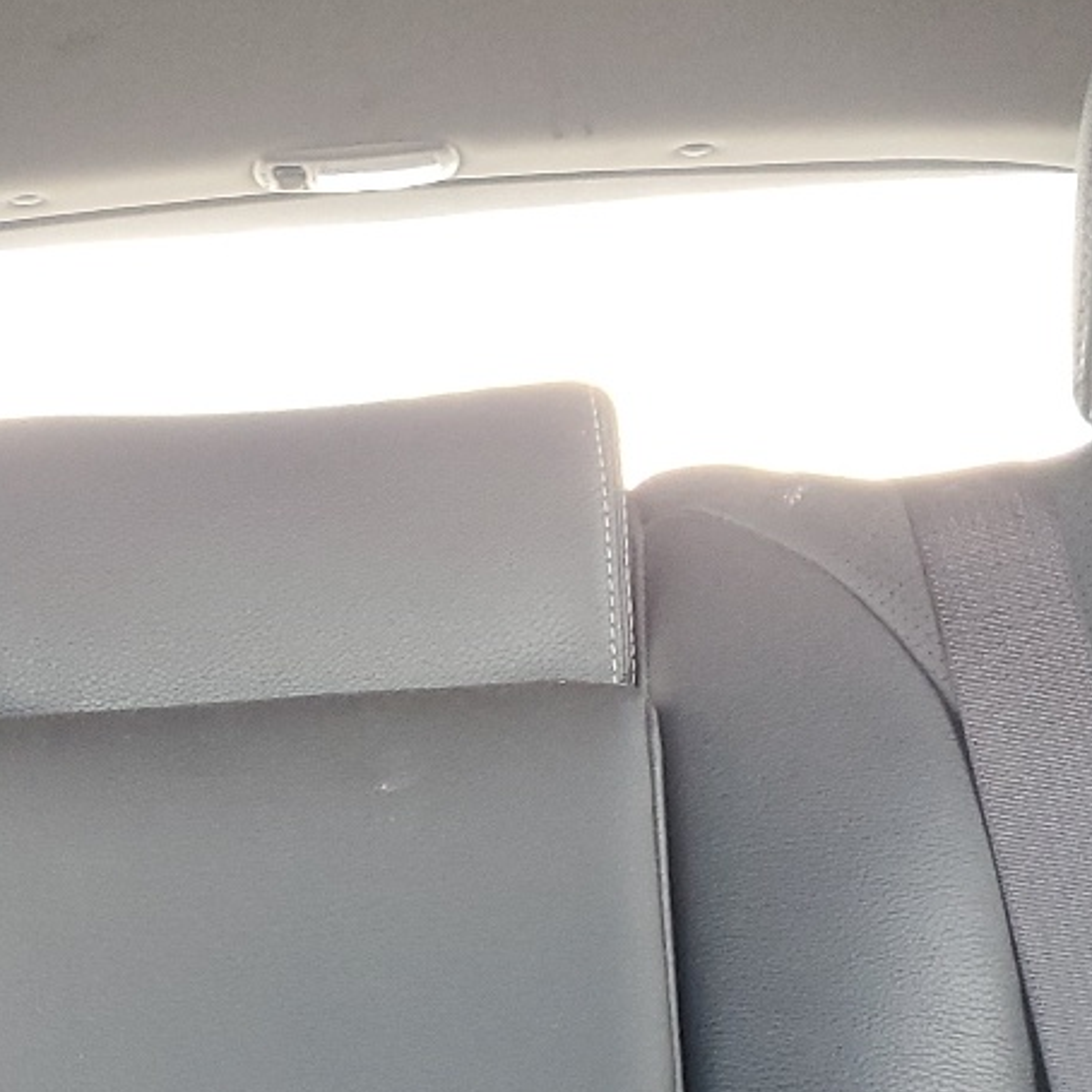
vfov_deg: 20.9
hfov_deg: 21.1
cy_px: 989
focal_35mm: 81
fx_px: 2891
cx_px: 229
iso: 133
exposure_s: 1/60.2
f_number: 1.5
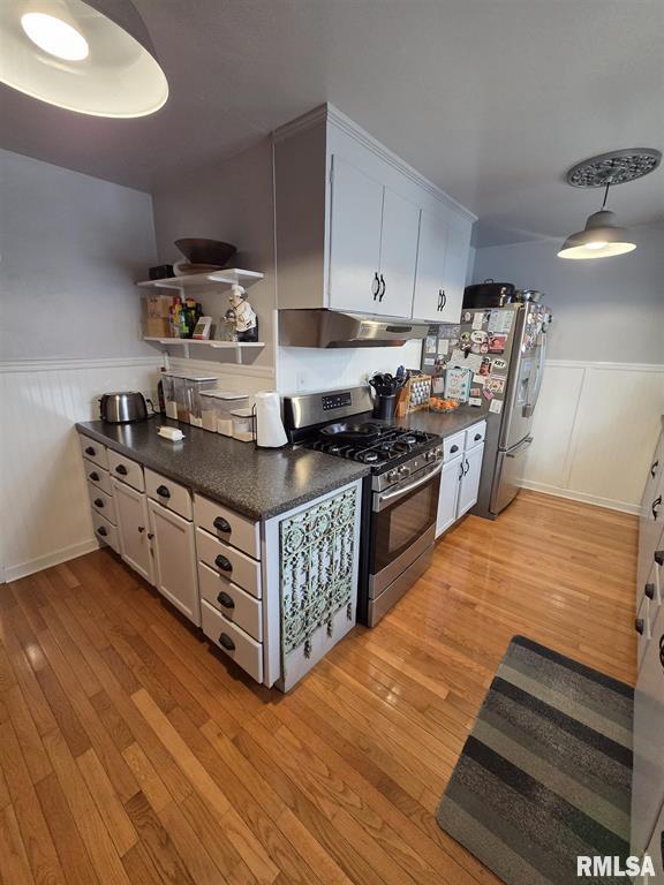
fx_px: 332
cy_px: 442
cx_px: 332
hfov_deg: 89.9
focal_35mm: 13
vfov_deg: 106.2
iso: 400
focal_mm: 2.2
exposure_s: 1/60
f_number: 2.2
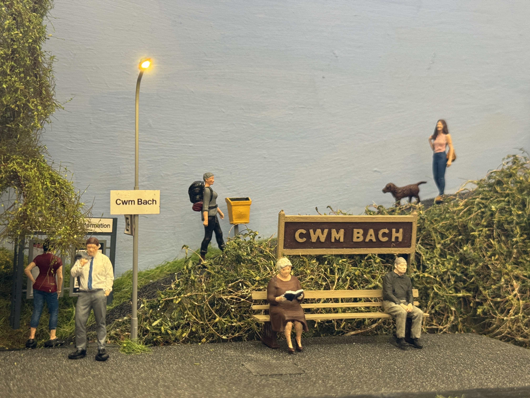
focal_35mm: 48
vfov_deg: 30.3
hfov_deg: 39.7
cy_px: 199
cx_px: 265
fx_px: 735
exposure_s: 1/50
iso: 160
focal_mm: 6.76
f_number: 1.78
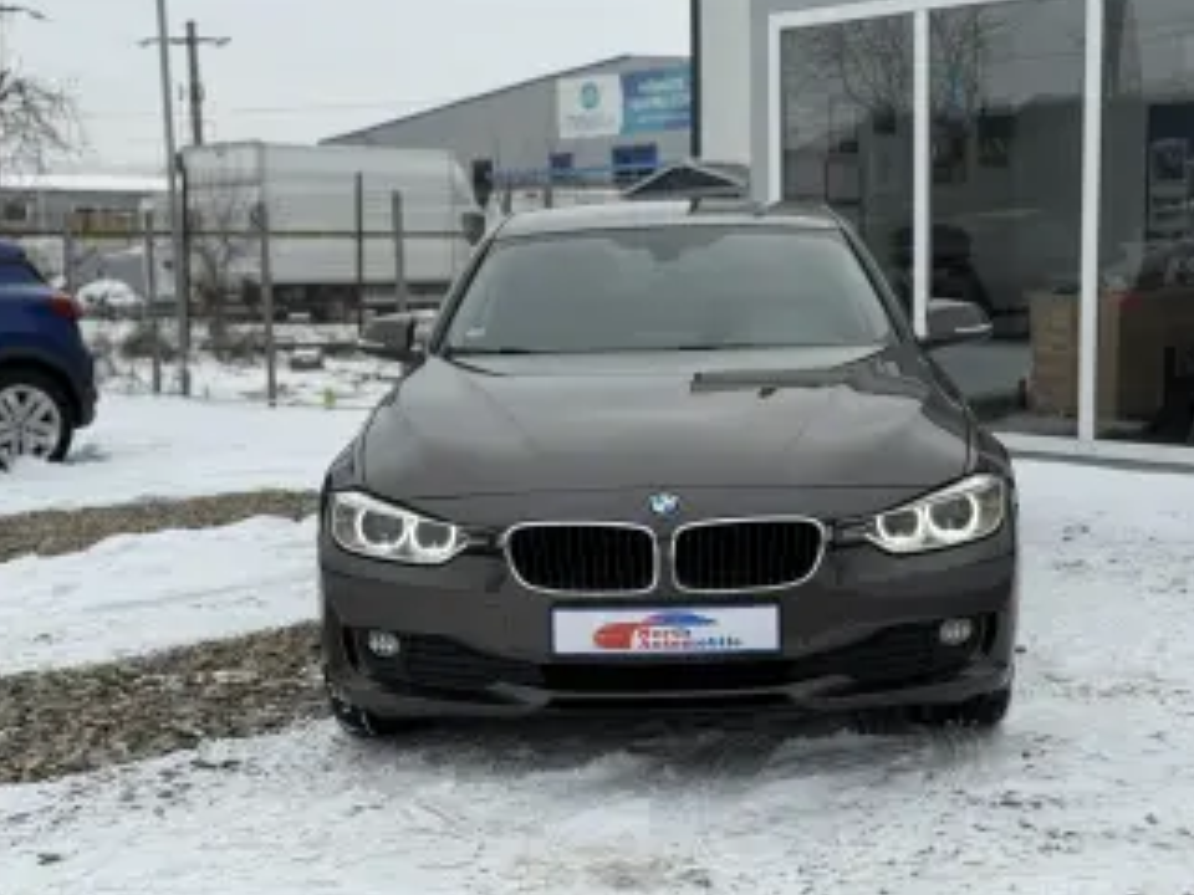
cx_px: 649
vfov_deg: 27.0
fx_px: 1863
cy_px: 492
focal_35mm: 54
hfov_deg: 35.5
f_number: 1.78
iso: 80
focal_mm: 6.76
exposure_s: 1/4878
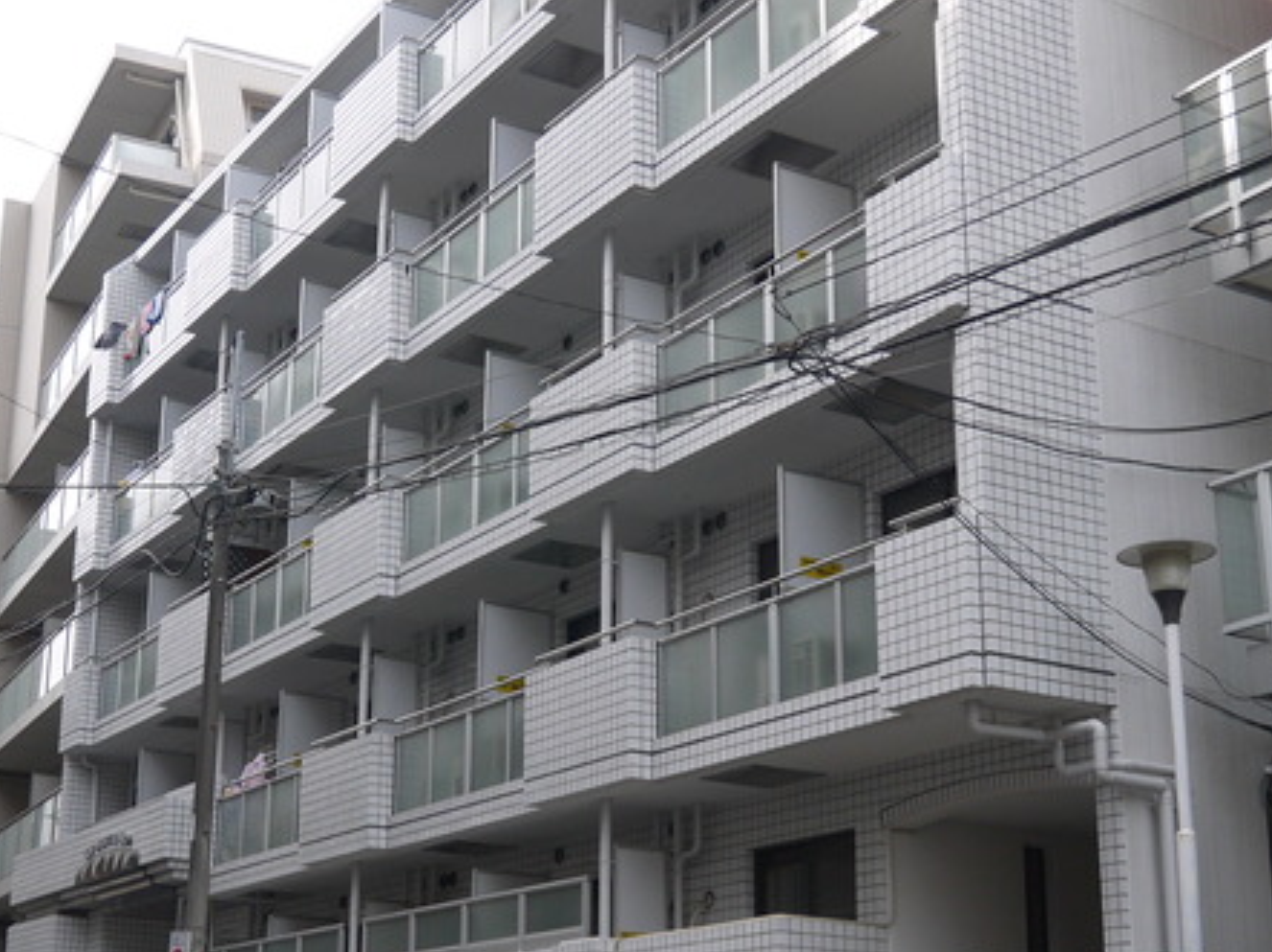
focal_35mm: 53
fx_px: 1946
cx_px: 521
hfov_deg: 36.1
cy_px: 575
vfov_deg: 27.4
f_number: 3.5
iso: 160
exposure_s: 1/640
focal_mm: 14
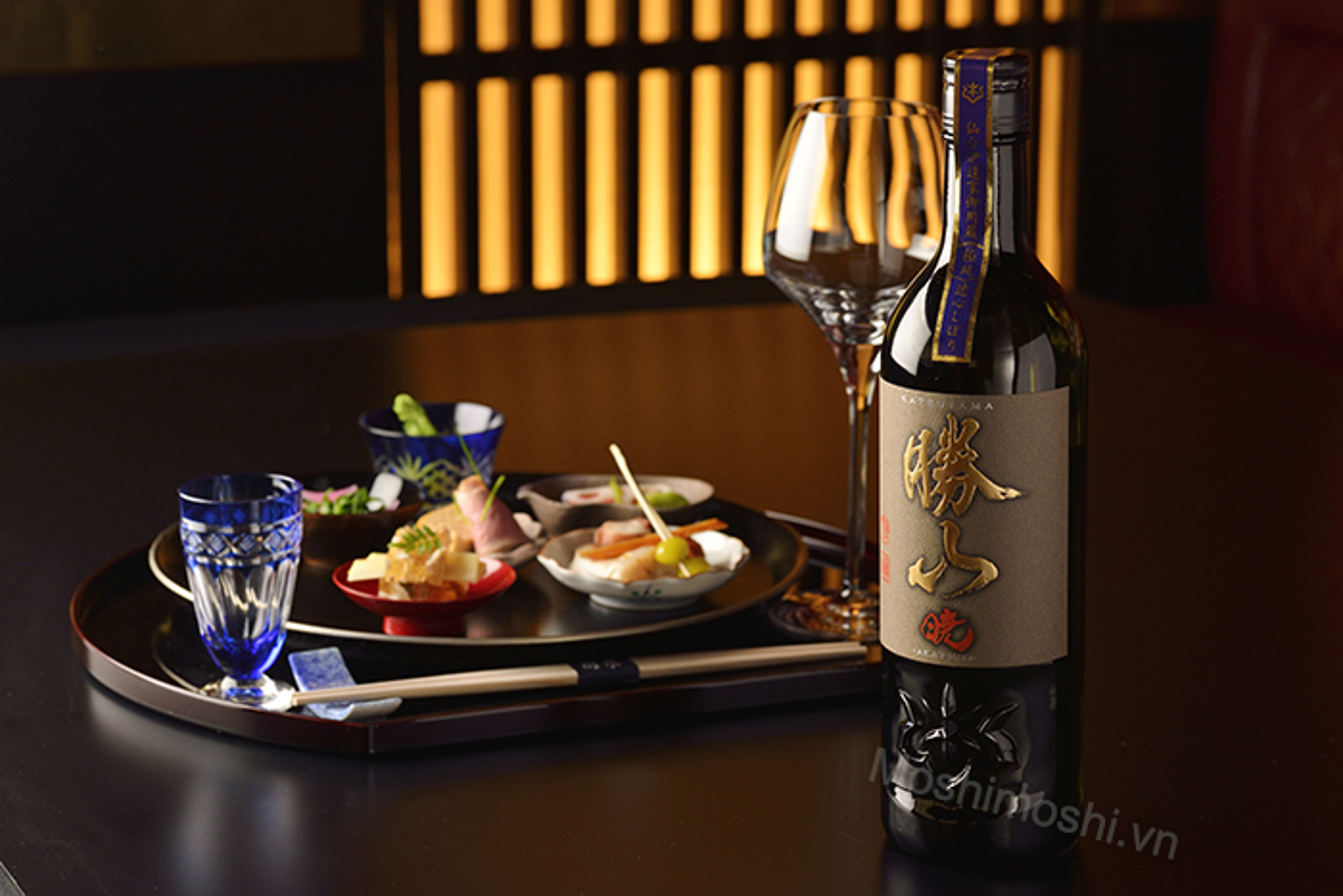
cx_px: 672
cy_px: 448
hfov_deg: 22.6
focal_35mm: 90
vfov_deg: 15.2
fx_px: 3358
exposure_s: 1
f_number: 10
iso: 800
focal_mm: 90
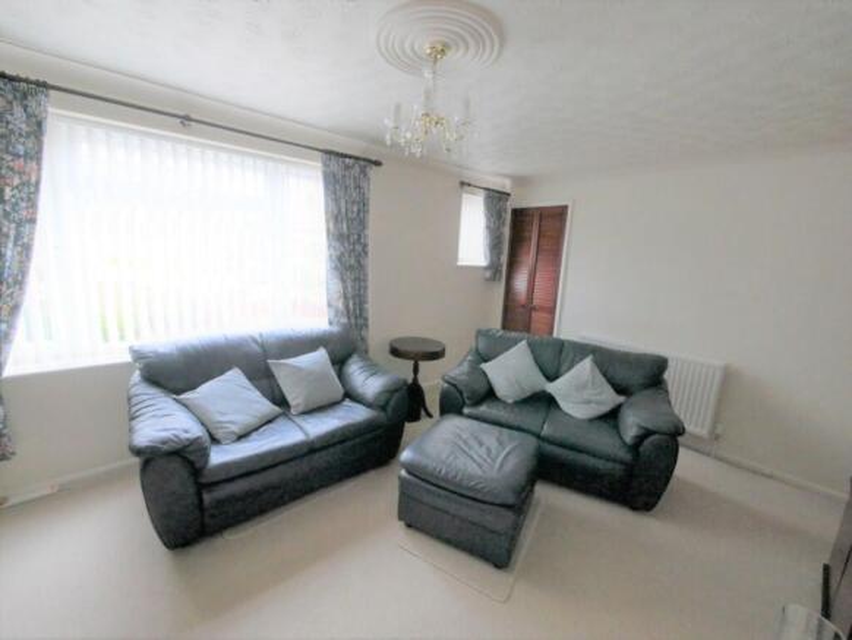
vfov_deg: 85.7
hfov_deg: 102.0
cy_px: 320
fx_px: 345
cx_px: 426
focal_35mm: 14
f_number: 4
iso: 2000
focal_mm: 7
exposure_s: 1/60
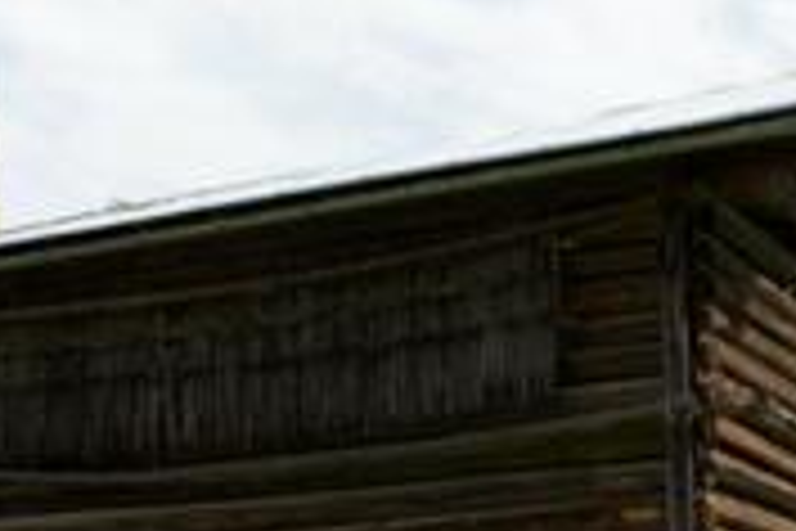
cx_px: 360
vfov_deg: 13.6
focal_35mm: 100
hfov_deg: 20.4
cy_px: 432
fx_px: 2211
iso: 100
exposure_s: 1/200
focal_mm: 24
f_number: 7.1
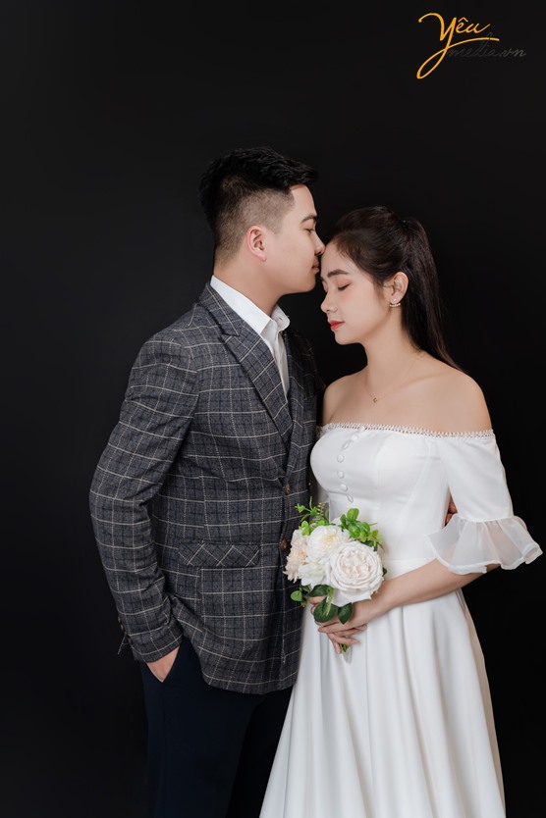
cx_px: 273
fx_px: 1181
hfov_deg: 26.0
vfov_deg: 38.3
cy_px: 409
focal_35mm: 52
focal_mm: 51.9
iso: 50
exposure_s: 1/100
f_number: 3.2
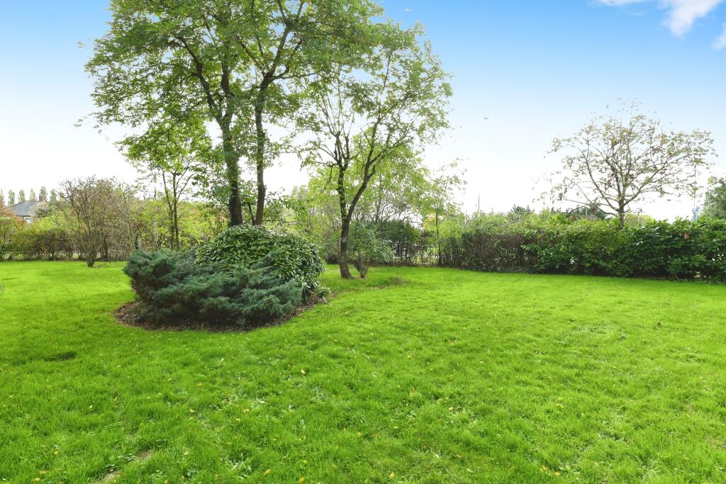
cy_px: 242
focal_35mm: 19
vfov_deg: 64.6
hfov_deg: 86.9
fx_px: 383
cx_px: 363
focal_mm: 19
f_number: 10
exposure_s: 1/200
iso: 640
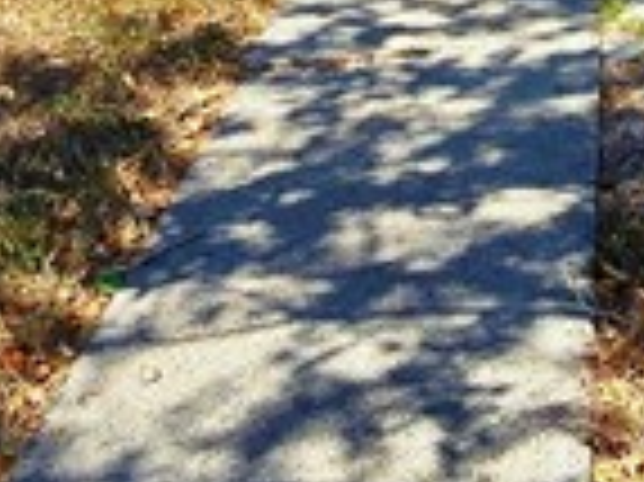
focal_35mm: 93
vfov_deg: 13.6
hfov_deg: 20.1
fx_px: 1729
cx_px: 712
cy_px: -482
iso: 50
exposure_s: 1/2500
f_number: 2.2
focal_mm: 2.2
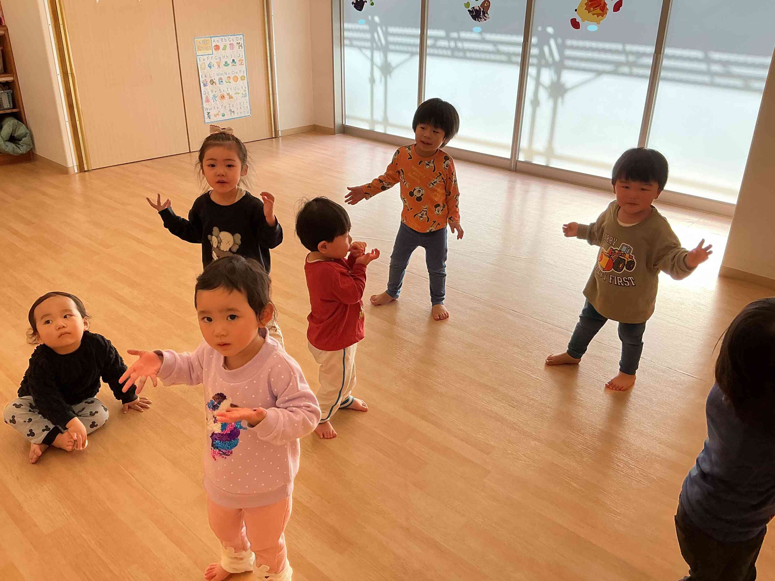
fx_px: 649
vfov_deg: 48.2
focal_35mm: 29
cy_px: 290
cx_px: 388
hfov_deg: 61.7
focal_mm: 3
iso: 25
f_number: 1.8
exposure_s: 1/415
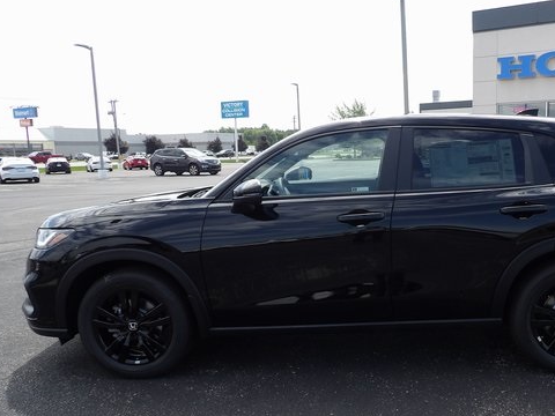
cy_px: 233
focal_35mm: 32
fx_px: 513
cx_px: 355
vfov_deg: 44.1
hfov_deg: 56.0
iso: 100
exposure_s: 1/461
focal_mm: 4.3
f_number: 3.2
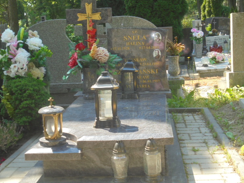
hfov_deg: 32.7
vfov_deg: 24.8
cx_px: 122
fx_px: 416
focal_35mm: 59
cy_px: 89
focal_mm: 10.1
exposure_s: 1/125
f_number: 5.2
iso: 100
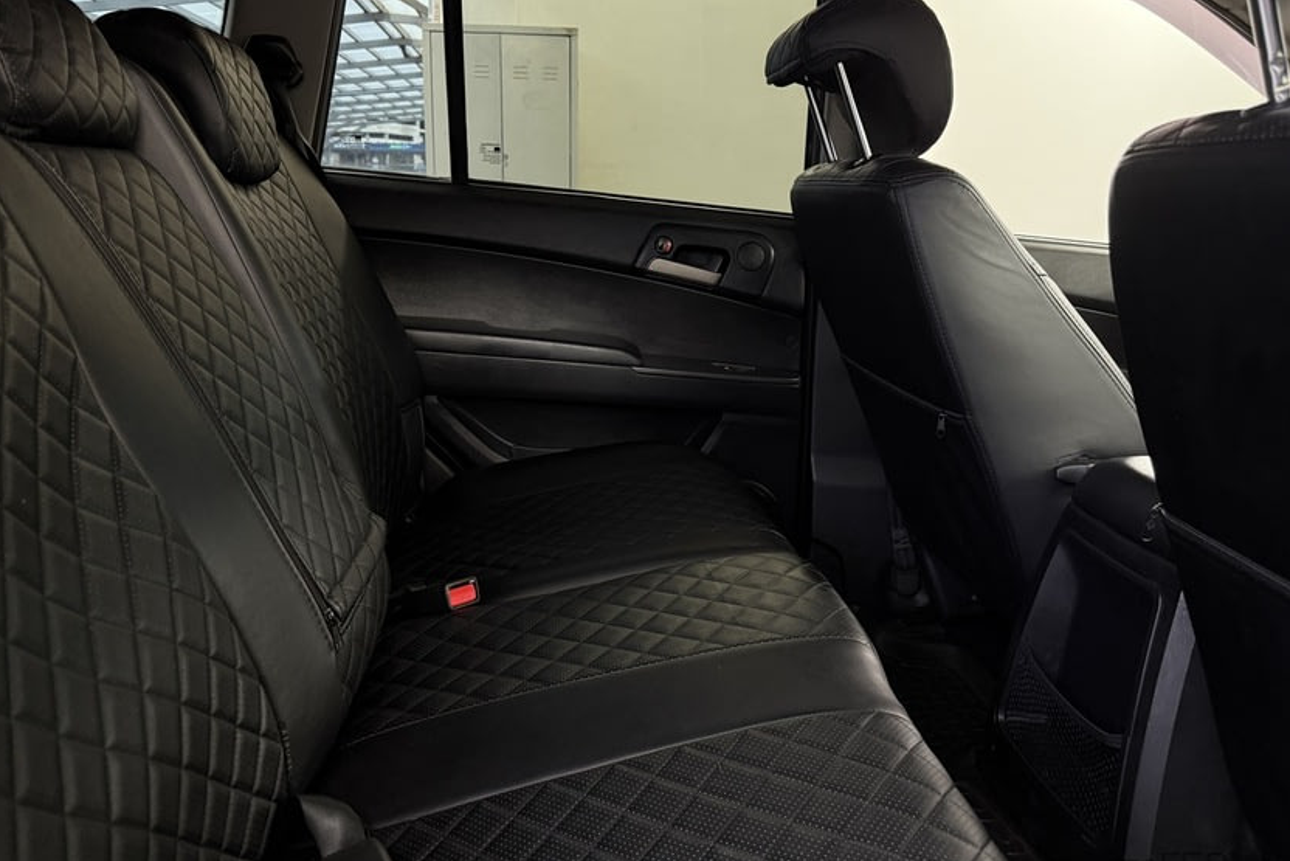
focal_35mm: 27
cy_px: 373
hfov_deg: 67.4
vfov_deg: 47.8
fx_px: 968
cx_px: 628
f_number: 1.78
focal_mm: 6.76
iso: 500
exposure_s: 1/50
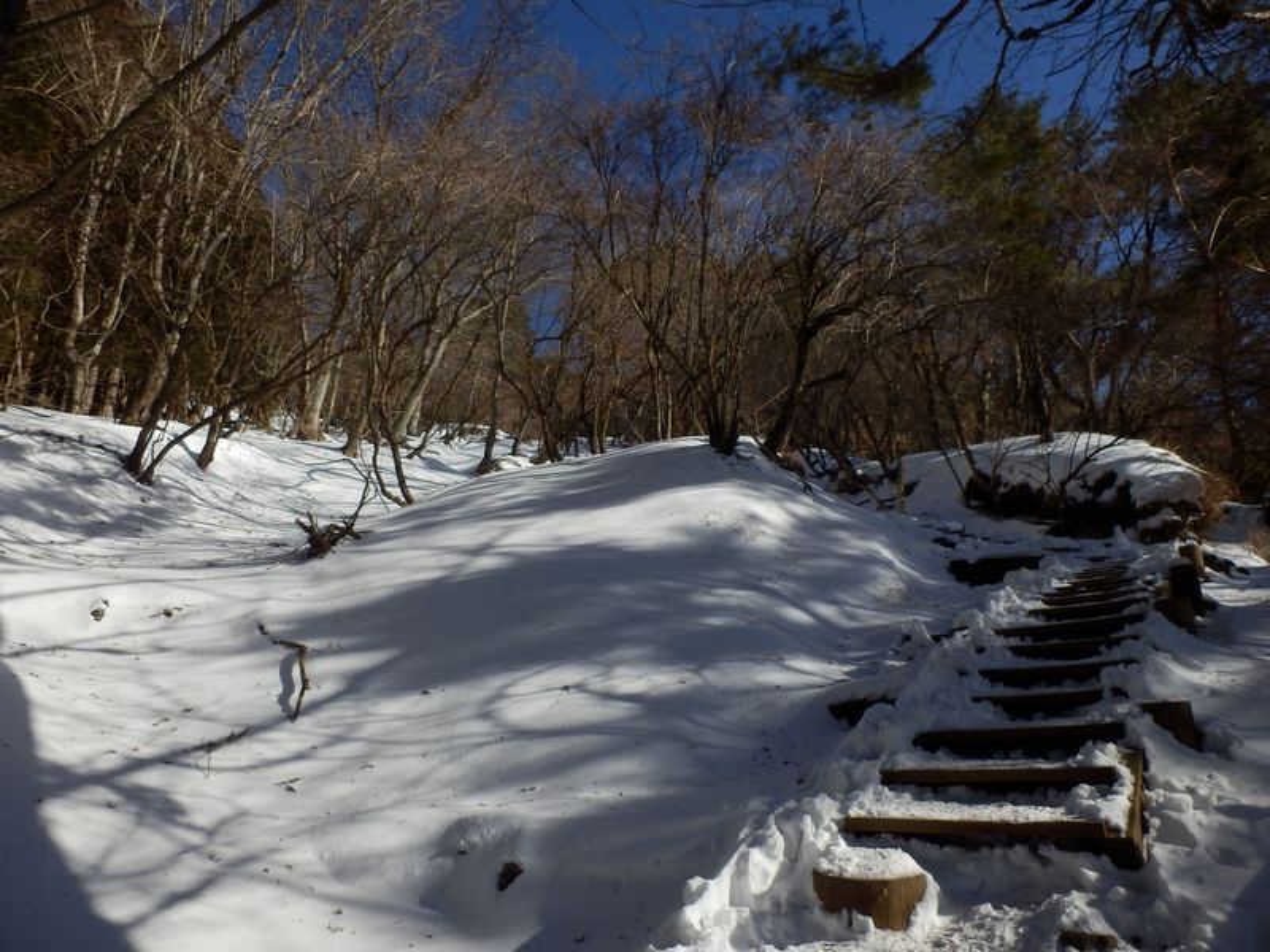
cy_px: 476
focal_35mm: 24
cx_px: 635
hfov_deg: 71.6
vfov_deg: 56.8
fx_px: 881
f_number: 7.9
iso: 80
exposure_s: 1/250
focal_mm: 4.2
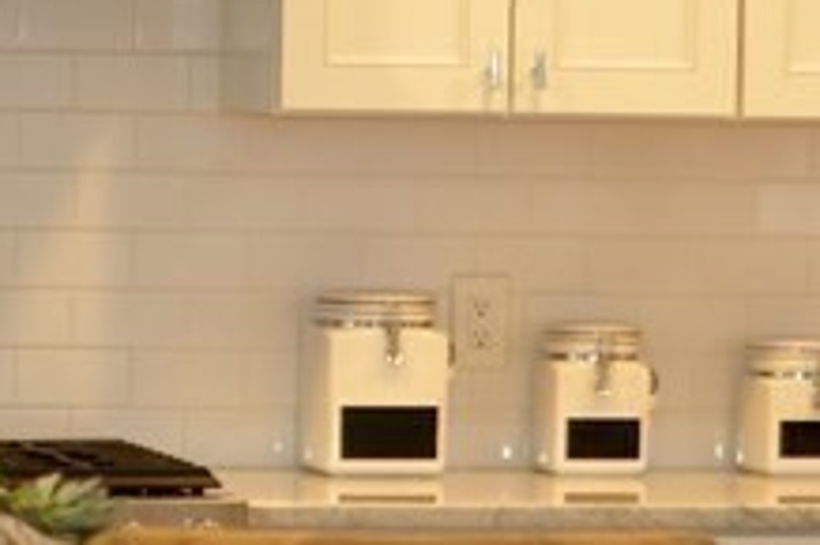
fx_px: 5607
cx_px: -248
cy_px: 233
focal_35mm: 246
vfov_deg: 5.6
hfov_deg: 8.3
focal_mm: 35
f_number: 2.5
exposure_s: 1/100
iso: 400
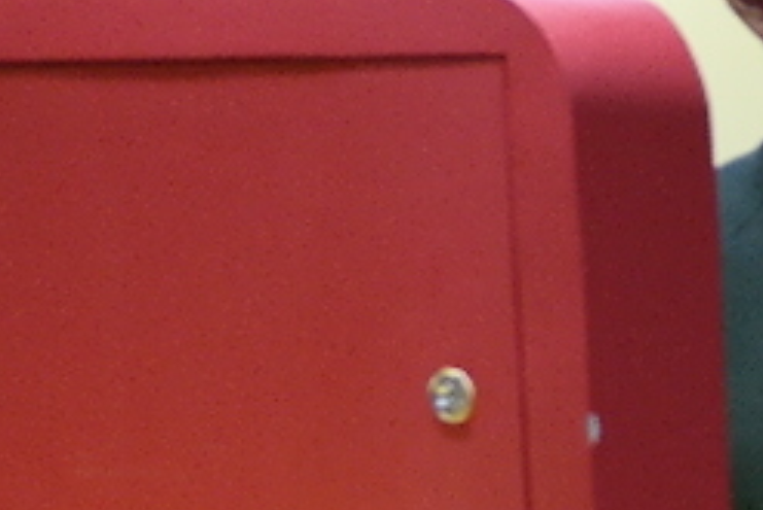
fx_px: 4453
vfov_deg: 6.5
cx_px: 2175
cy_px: 689
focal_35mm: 210
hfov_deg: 8.4
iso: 400
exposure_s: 1/40
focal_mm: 20
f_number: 3.5
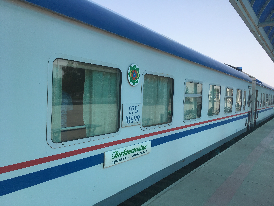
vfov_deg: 48.2
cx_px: 137
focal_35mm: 29
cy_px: 103
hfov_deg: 61.7
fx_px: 230
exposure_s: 1/1374
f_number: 2.2
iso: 25
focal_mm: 4.15
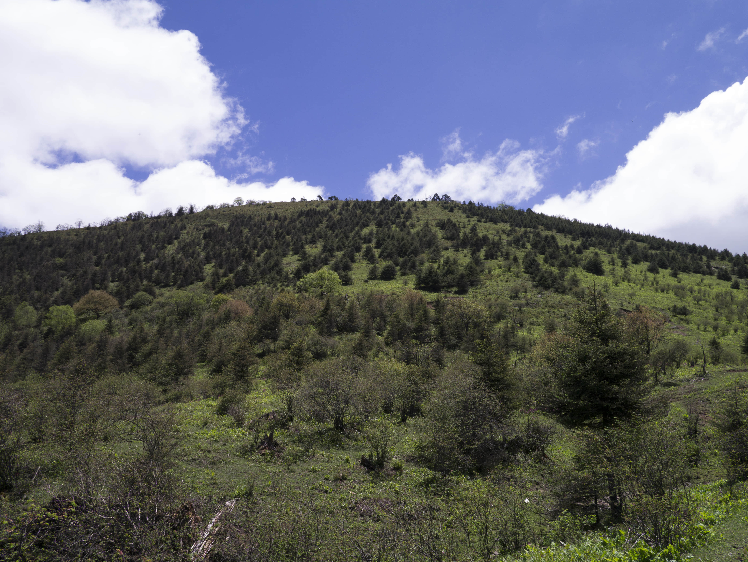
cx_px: 374
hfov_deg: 63.4
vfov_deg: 49.8
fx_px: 605
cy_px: 281
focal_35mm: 28
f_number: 6.3
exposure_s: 1/500
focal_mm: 14
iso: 160
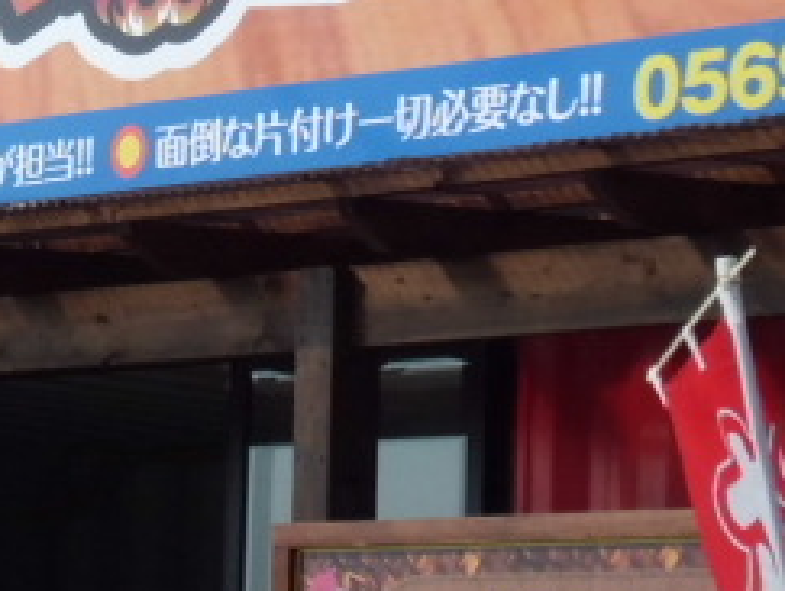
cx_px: 120
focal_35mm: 192
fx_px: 4361
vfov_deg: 7.7
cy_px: -36
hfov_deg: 10.2
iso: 64
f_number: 4.4
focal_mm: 13
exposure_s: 1/800
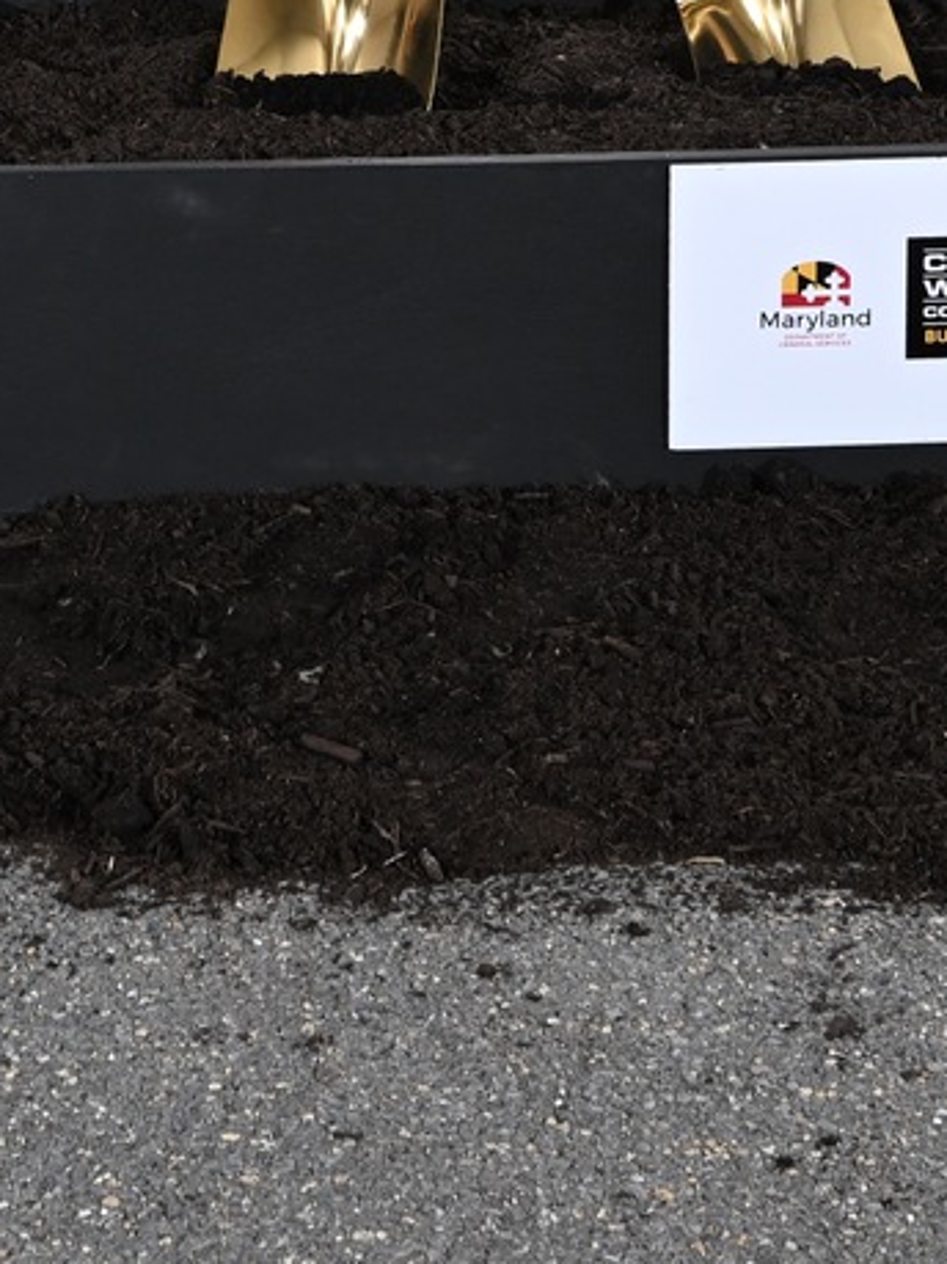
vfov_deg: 19.9
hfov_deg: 16.0
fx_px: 3288
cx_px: -63
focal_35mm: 90
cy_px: -392
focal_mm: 21.5
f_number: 5.6
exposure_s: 1/160
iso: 400
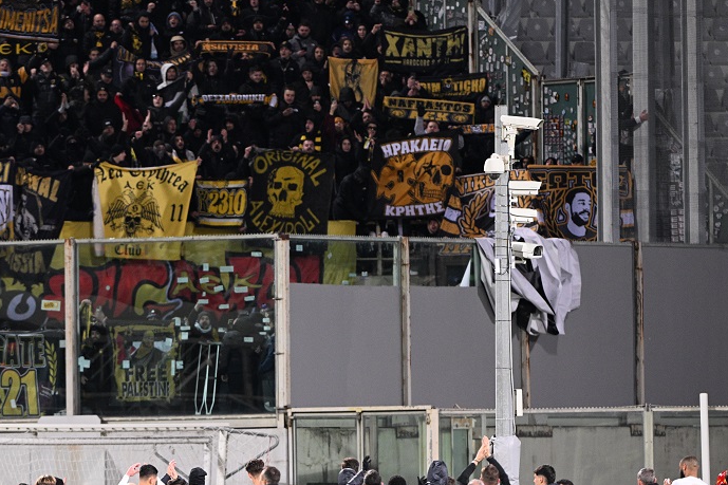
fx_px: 11503
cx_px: 263
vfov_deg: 2.4
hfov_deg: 3.6
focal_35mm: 569
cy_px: 334
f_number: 4
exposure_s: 1/640
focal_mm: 400
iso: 2500
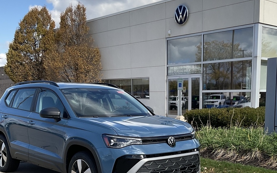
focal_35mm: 37
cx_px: 164
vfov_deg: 34.3
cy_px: 103
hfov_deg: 52.4
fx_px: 279
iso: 16
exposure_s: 1/1675
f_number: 1.8
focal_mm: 3
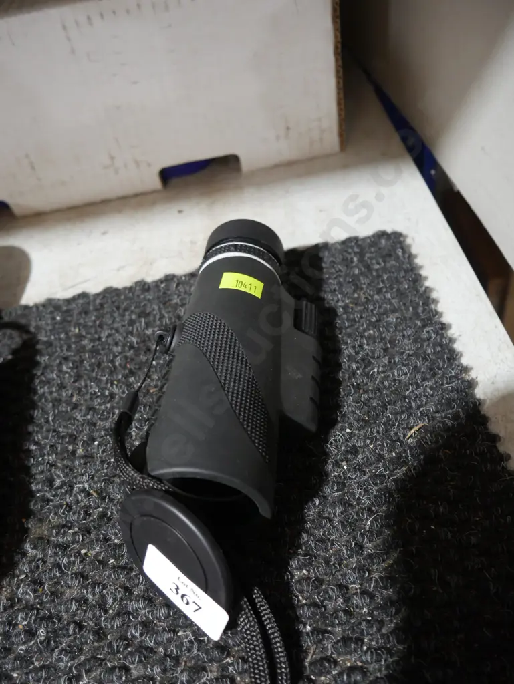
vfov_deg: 59.9
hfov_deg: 46.8
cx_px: 257
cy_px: 342
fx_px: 593
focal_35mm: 30
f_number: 3.6
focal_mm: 15
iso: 1600
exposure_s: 1/60
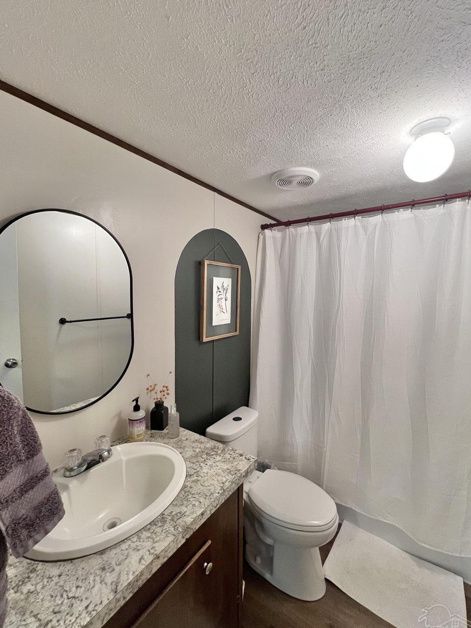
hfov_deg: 85.7
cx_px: 244
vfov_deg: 102.1
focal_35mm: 14
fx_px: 254
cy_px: 314
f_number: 1.8
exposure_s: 1/60
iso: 320
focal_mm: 1.57
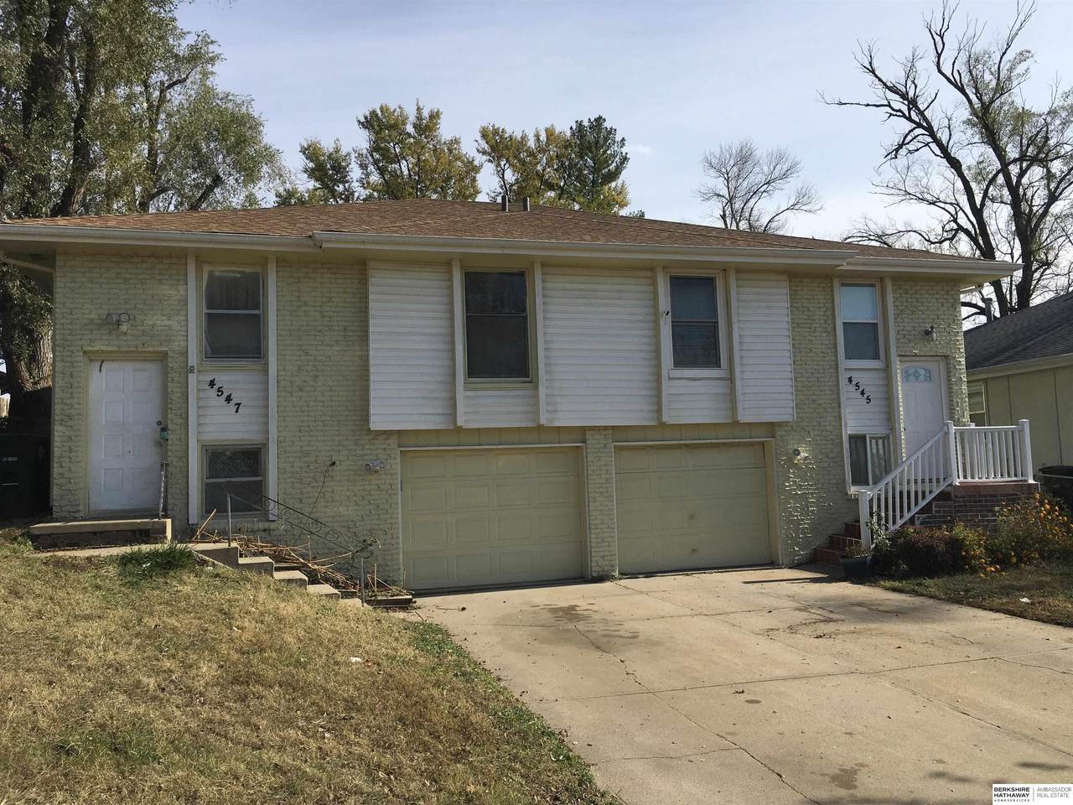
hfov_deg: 61.7
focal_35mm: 29
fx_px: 899
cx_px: 536
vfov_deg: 48.2
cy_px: 402
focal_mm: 4.15
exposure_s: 1/2079
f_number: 2.2
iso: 25
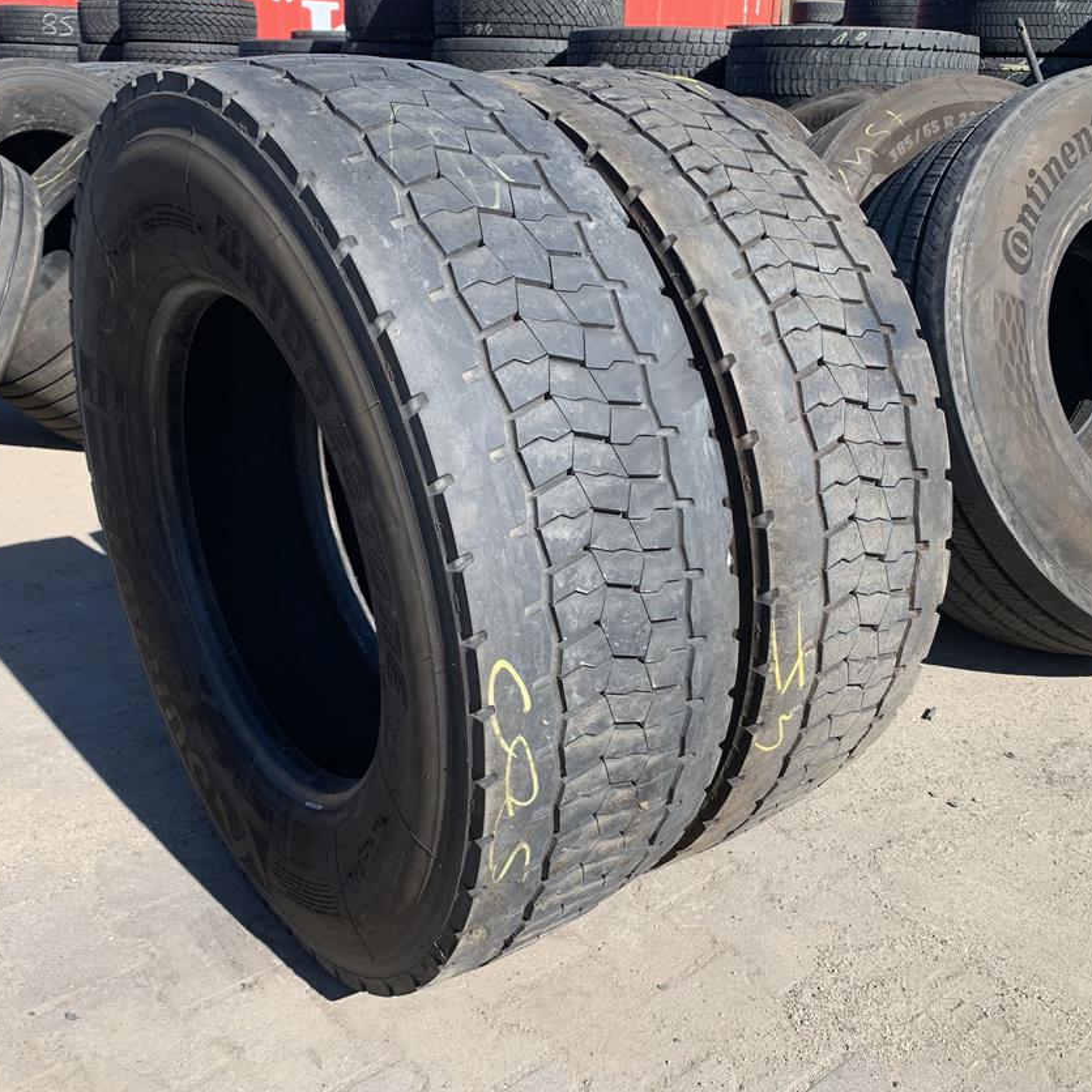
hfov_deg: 49.7
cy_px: 541
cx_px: 536
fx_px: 1178
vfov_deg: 49.7
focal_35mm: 33
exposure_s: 1/1088
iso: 25
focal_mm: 4.25
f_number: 1.8
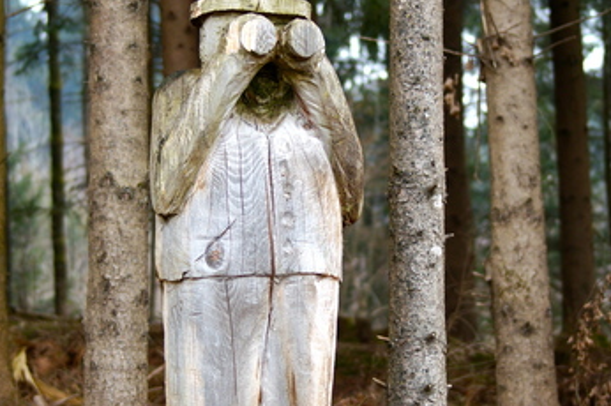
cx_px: 297
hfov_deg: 13.7
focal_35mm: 150
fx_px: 2538
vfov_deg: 9.2
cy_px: 210
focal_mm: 75
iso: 200
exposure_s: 1/125
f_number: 4.5
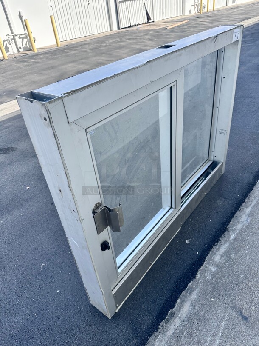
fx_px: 239
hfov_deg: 56.8
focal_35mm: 24
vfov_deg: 71.6
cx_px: 130
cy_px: 173
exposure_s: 1/1587
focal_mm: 6.86
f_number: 1.78
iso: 80
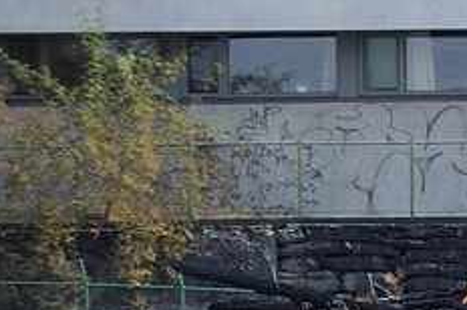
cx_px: 1409
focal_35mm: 1312
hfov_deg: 1.6
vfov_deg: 1.0
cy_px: 409
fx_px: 16996
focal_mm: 190
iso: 200
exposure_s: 1/320
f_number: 5.6
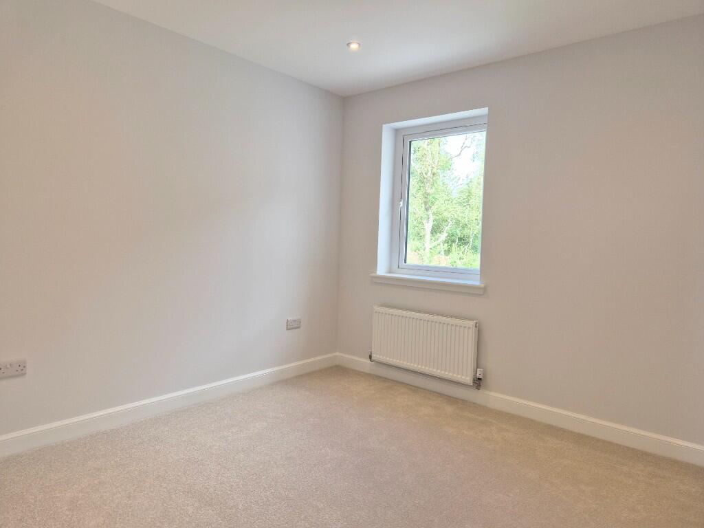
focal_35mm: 23
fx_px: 468
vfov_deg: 58.9
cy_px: 264
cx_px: 352
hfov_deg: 73.9
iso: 40
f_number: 1.8
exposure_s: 1/100
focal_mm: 5.4
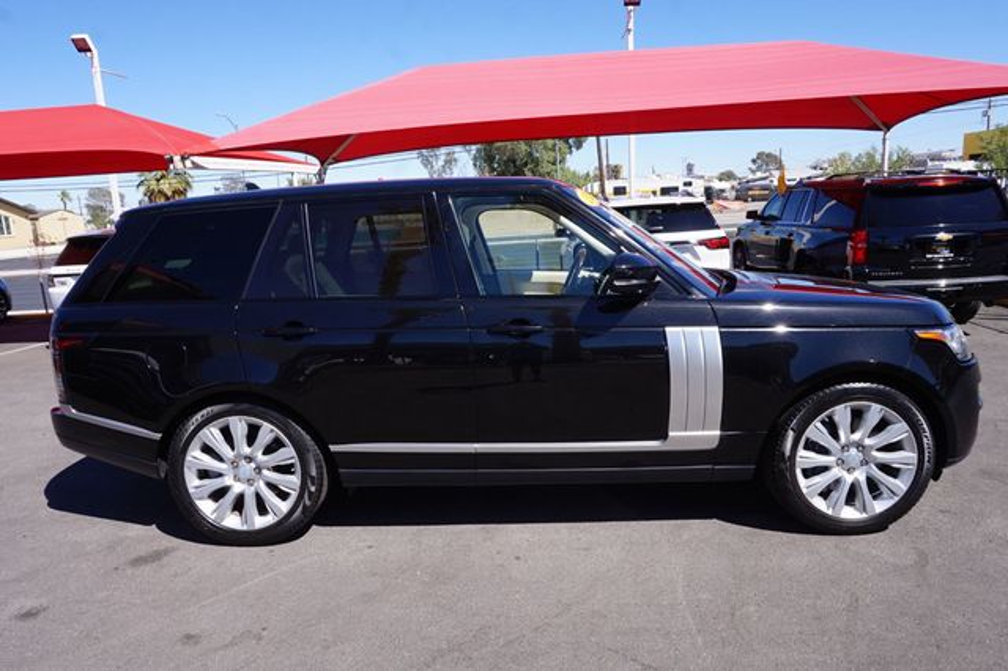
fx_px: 672
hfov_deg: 73.8
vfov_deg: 53.1
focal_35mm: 24
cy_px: 336
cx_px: 504
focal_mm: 16
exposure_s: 1/80
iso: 100
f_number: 13
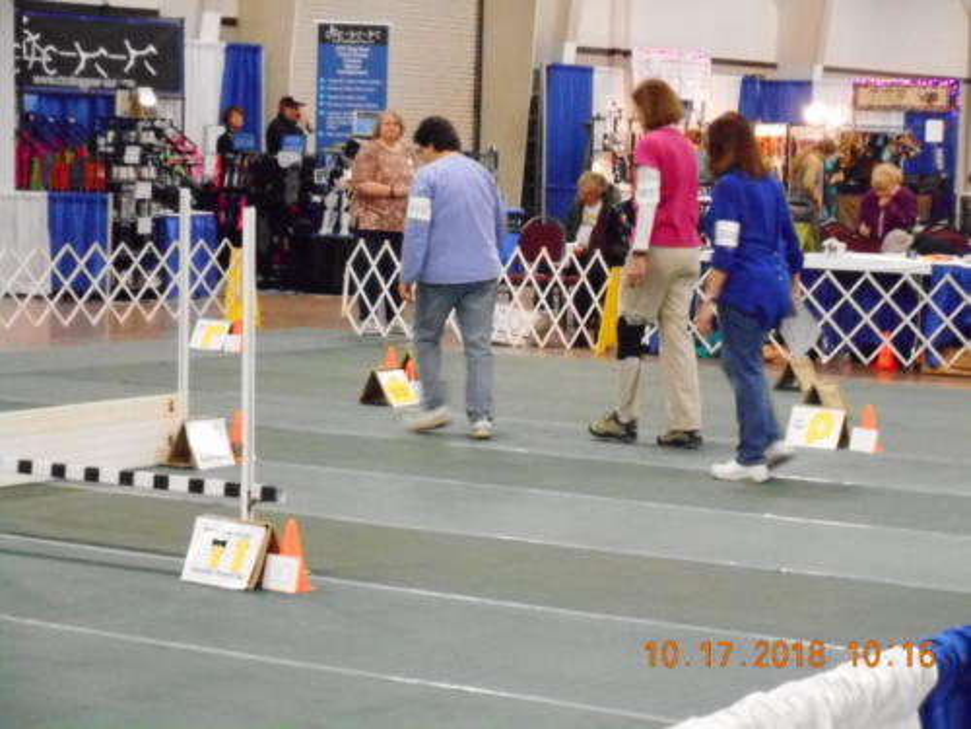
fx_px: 2861
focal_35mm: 102
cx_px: 486
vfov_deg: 14.5
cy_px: 364
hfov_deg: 19.3
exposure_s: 1/15
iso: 1600
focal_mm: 18.2
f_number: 5.8
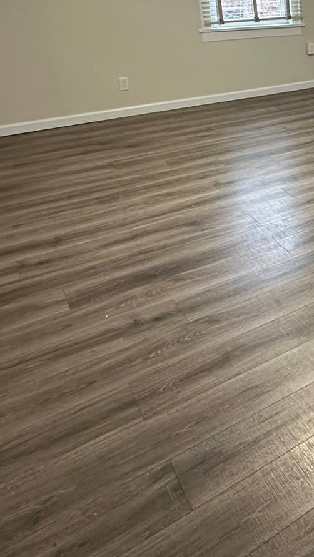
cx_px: 400
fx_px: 518
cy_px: 129
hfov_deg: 28.3
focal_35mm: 35
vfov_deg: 53.6
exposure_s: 1/60
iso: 250
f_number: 2.2
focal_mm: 2.22
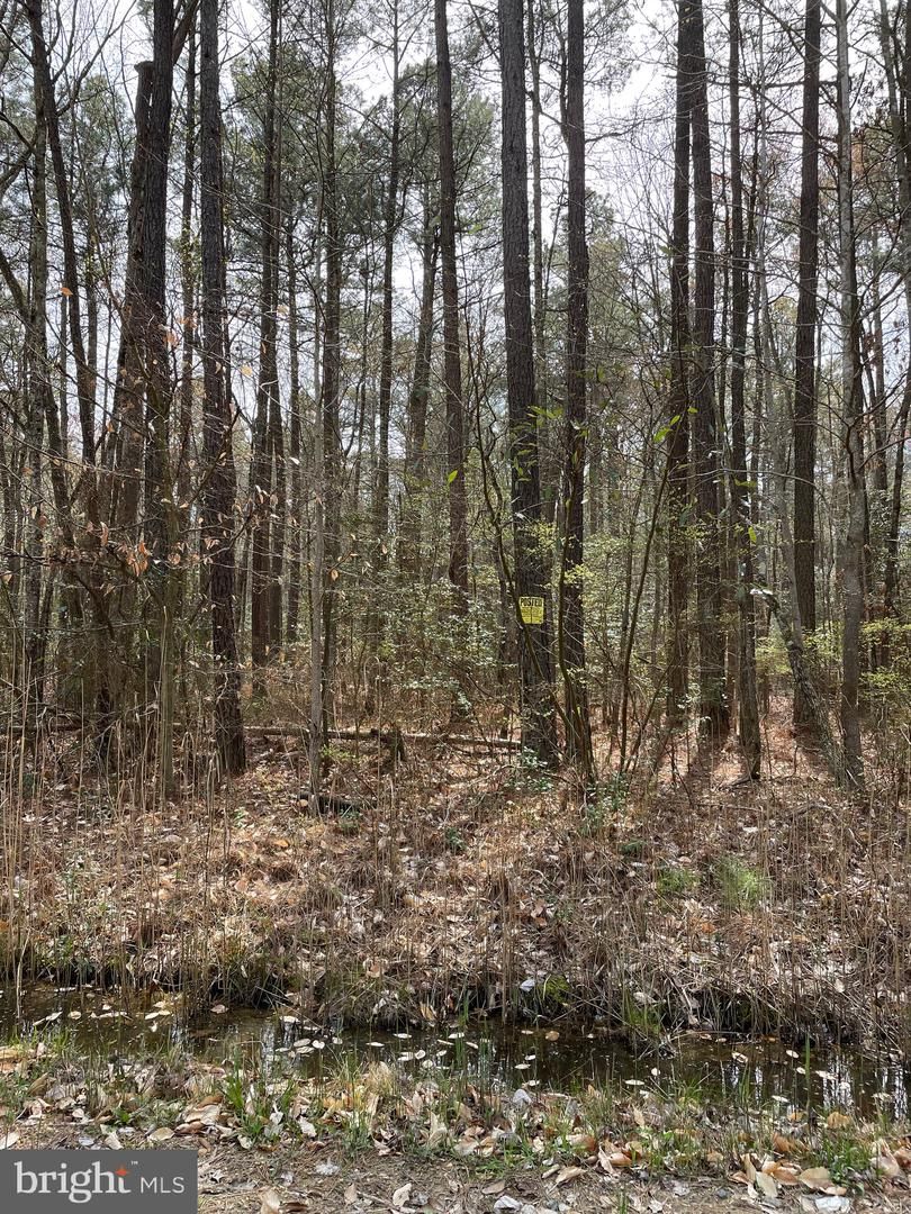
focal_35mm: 26
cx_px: 456
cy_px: 607
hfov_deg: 53.1
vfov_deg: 67.3
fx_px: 912
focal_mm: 4.2
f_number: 1.6
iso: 32
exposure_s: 1/615
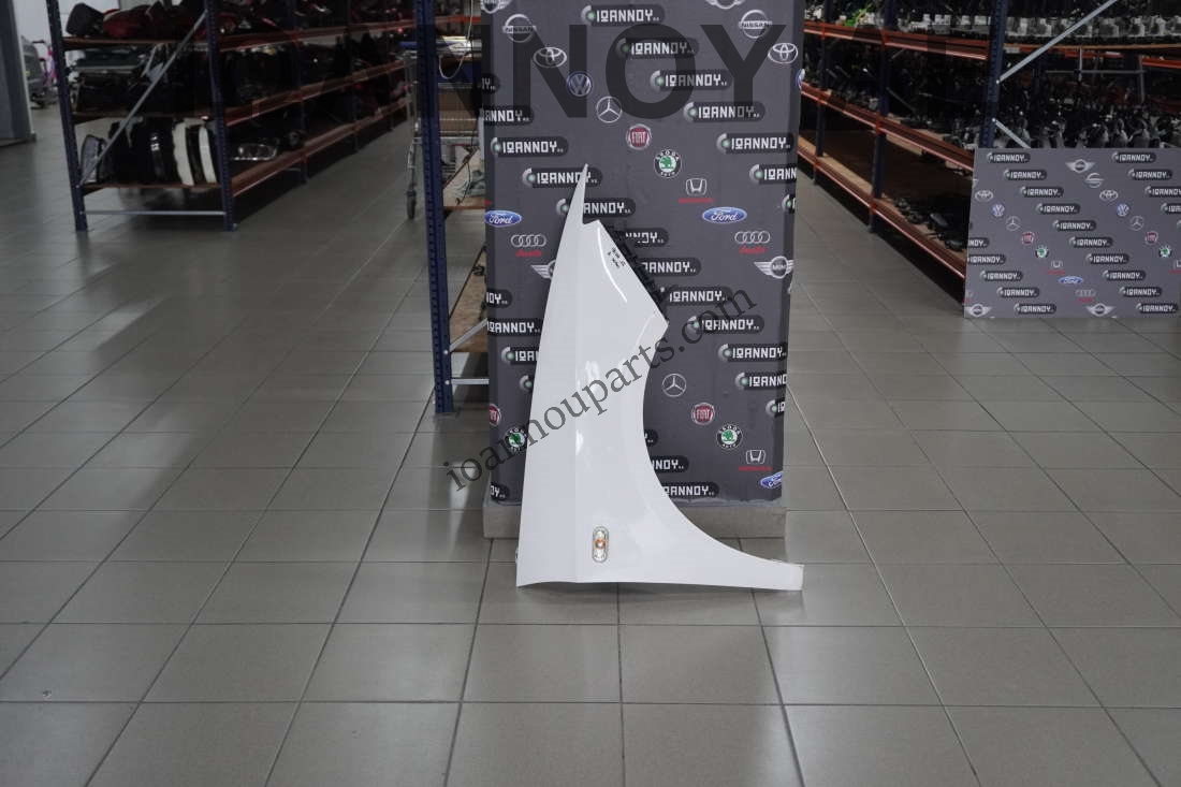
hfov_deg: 53.1
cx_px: 590
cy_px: 394
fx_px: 1181
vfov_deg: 36.9
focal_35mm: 36
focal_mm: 24
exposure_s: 1/160
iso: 1600
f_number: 4.5
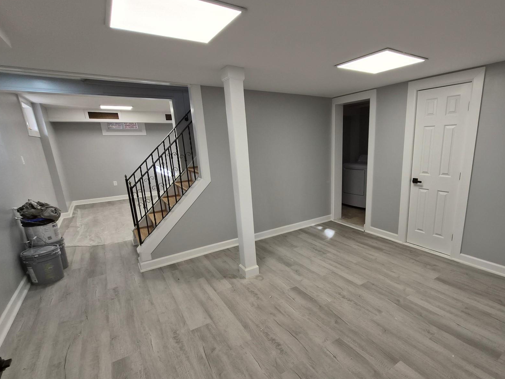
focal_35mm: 17
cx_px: 301
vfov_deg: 74.6
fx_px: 248
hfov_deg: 90.0
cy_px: 207
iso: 50
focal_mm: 1.7
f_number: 2.2
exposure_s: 1/60
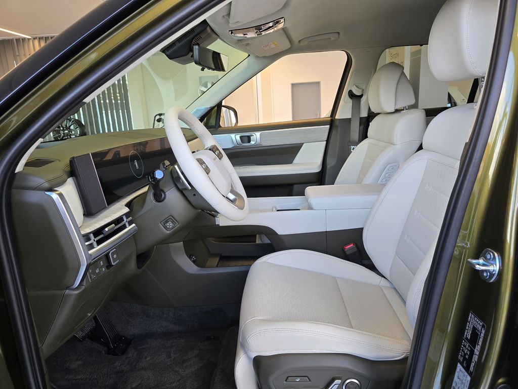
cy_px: 194
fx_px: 344
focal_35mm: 23
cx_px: 259
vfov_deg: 58.9
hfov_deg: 73.9
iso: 80
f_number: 1.7
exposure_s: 1/100
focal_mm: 6.3
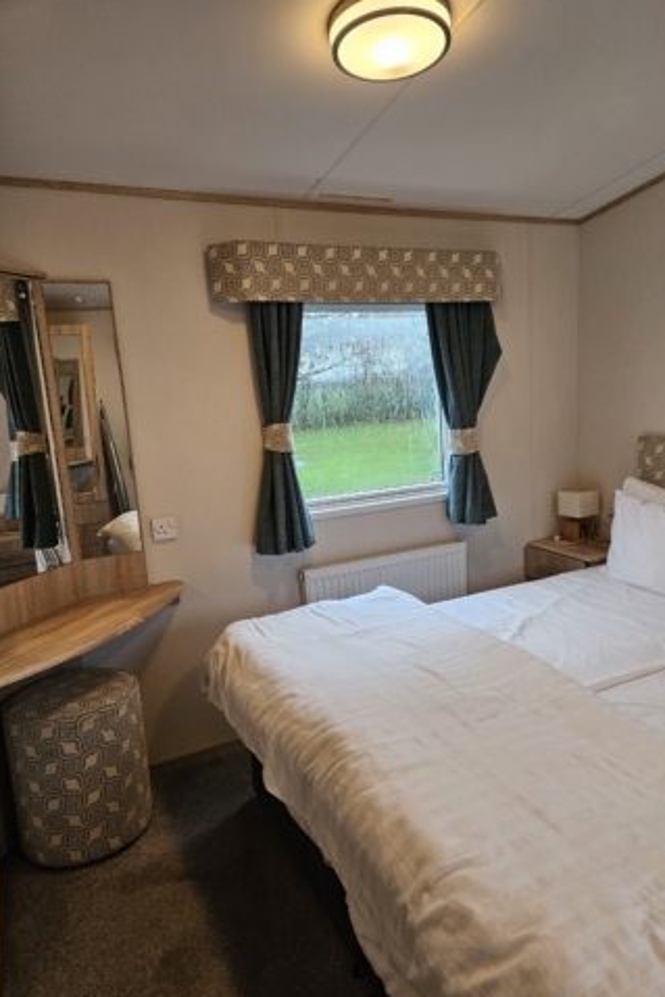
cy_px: 507
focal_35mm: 25
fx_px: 692
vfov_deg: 71.5
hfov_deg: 51.1
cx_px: 387
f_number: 1.8
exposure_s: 1/100
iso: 200
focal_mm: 5.4
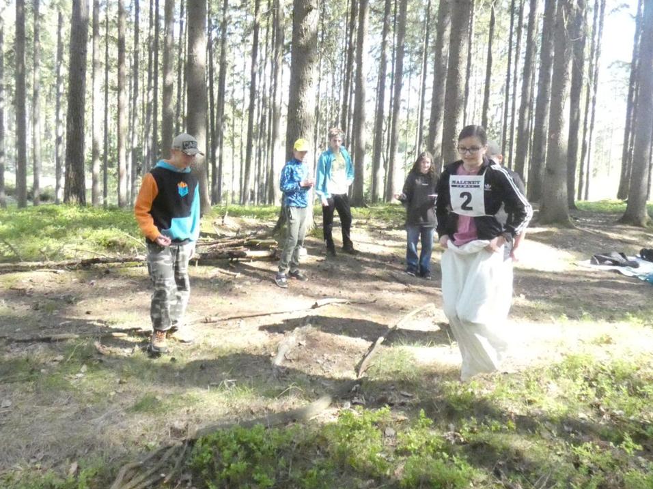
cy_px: 199
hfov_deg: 63.4
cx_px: 315
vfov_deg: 49.5
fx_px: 528
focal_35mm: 28
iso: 3200
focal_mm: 3.6
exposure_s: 1/2000
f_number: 2.8
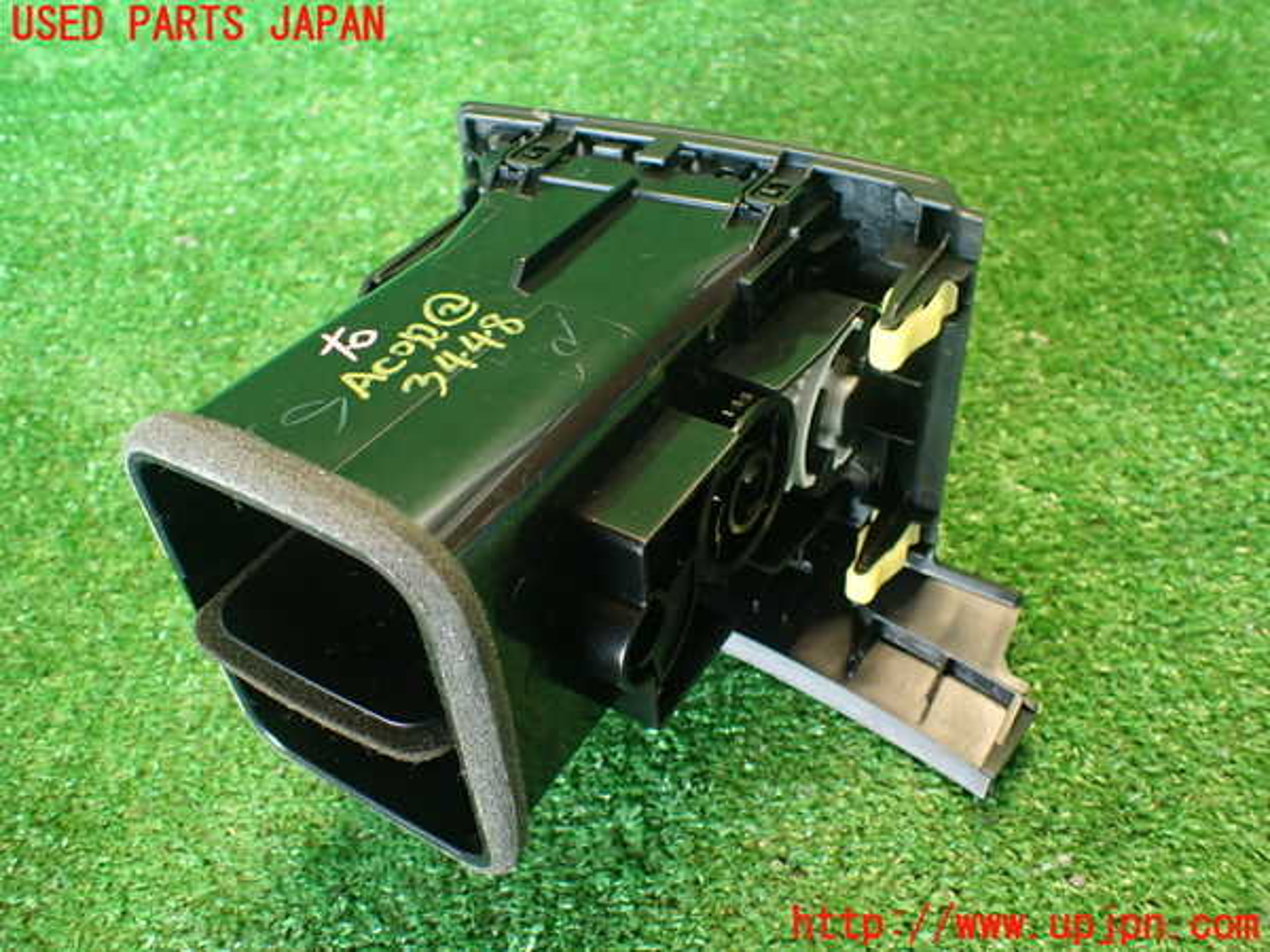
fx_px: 1101
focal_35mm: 30
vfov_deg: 46.8
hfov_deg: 60.0
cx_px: 635
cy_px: 476
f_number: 2.3
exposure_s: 1/30
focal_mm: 5.4
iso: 500
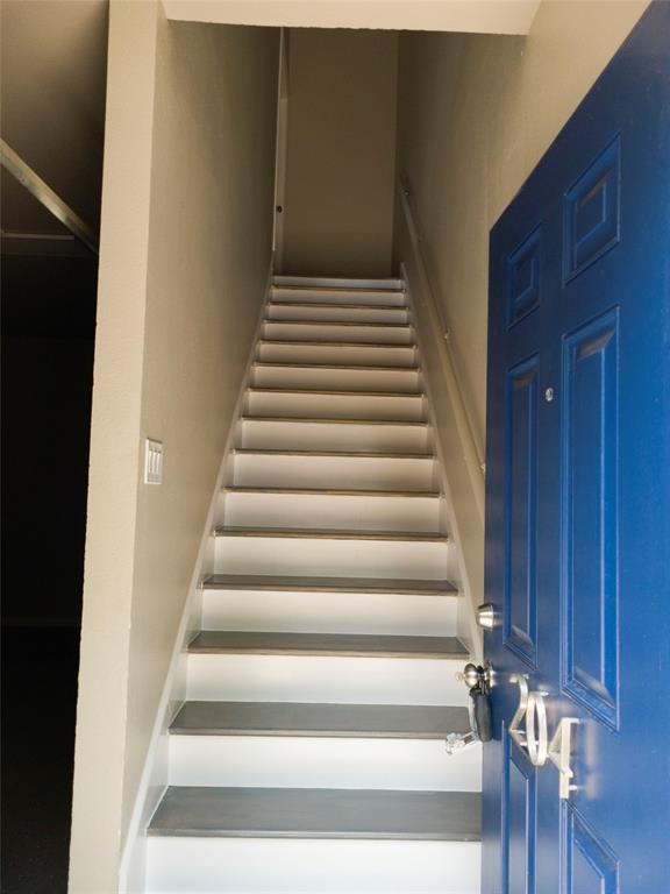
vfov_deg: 67.3
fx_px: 671
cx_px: 335
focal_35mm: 26
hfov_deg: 53.1
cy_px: 447
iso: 40
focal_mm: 5.4
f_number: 1.8
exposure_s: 1/140
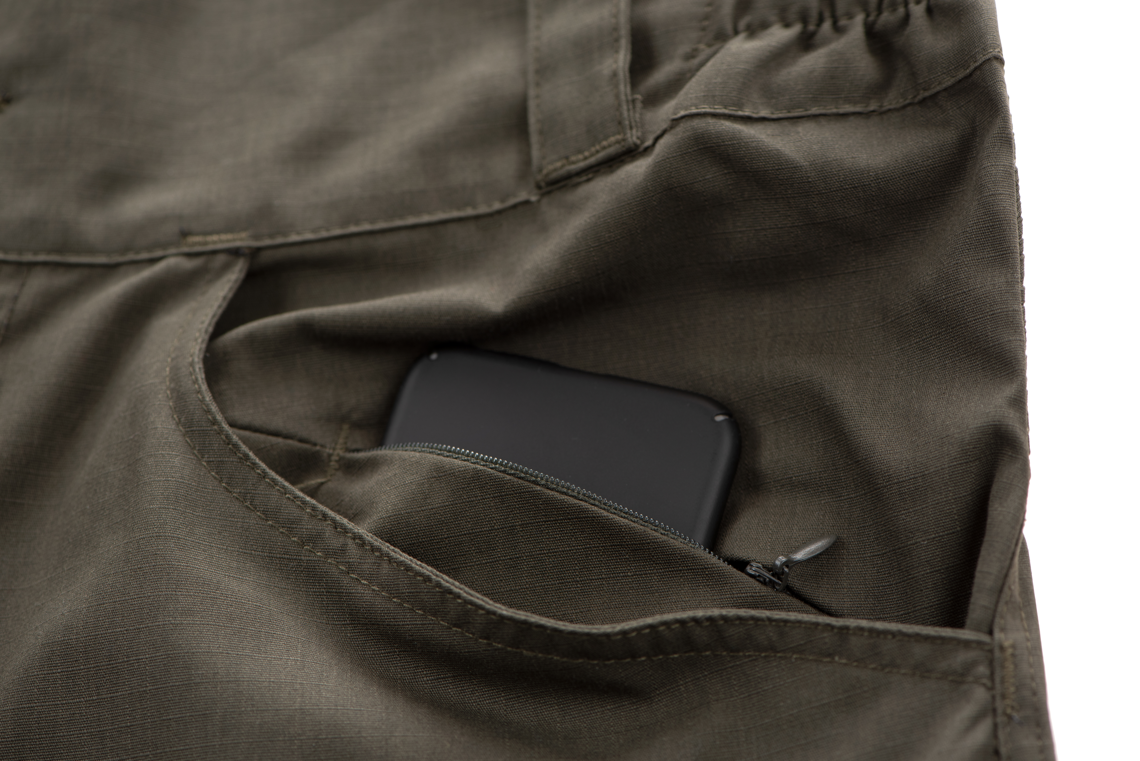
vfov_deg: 13.1
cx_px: 570
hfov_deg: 19.4
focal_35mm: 105
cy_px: 380
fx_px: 3326
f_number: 8
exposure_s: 1/125
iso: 100
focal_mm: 105
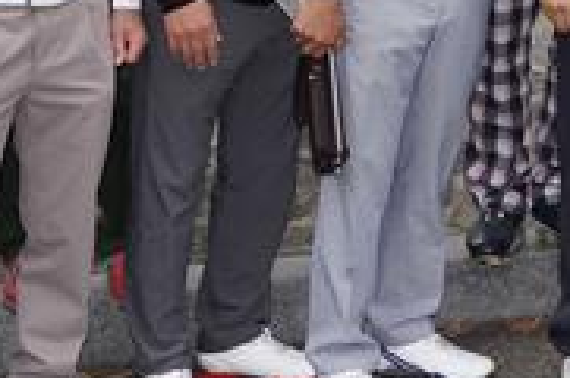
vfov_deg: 7.1
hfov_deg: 11.0
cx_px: 485
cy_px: -321
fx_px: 2956
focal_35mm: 187
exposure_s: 1/80
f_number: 4
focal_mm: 33
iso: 100
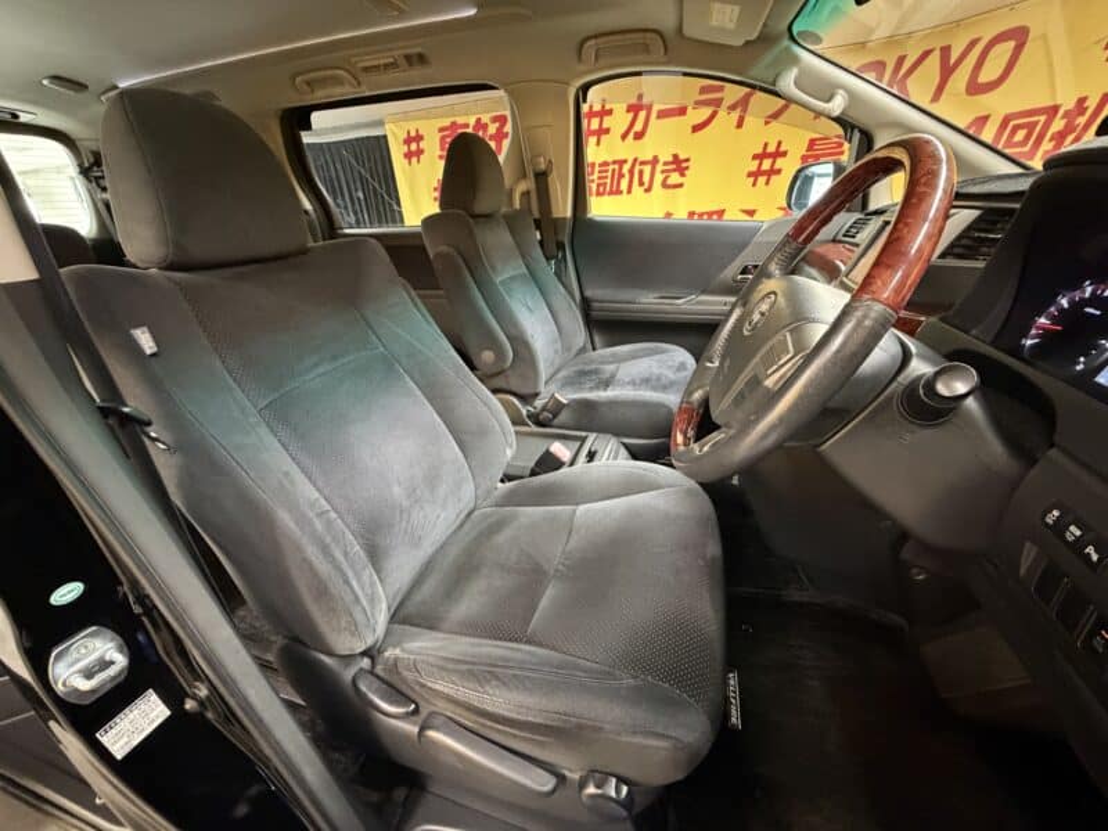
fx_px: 448
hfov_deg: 102.1
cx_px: 554
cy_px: 416
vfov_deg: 85.7
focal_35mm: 14
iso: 1000
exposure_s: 1/33
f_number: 2.2
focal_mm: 2.22
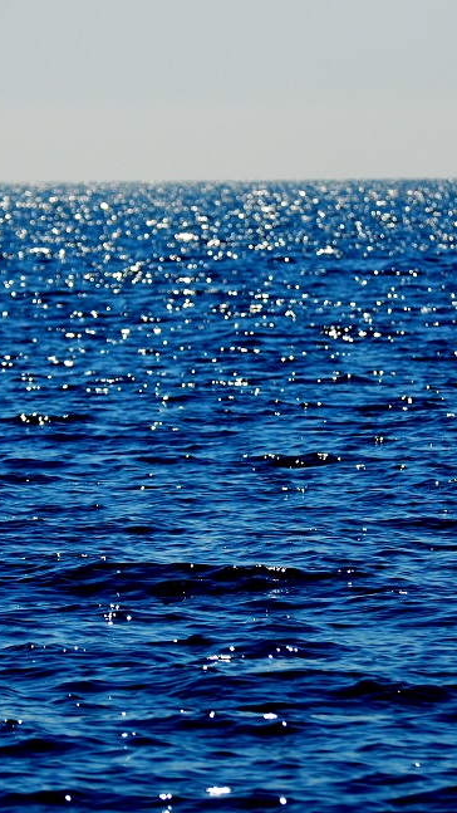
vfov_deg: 6.2
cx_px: 250
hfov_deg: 3.5
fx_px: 7556
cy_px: 404
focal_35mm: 351
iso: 400
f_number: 4.8
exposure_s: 1/4000
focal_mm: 145
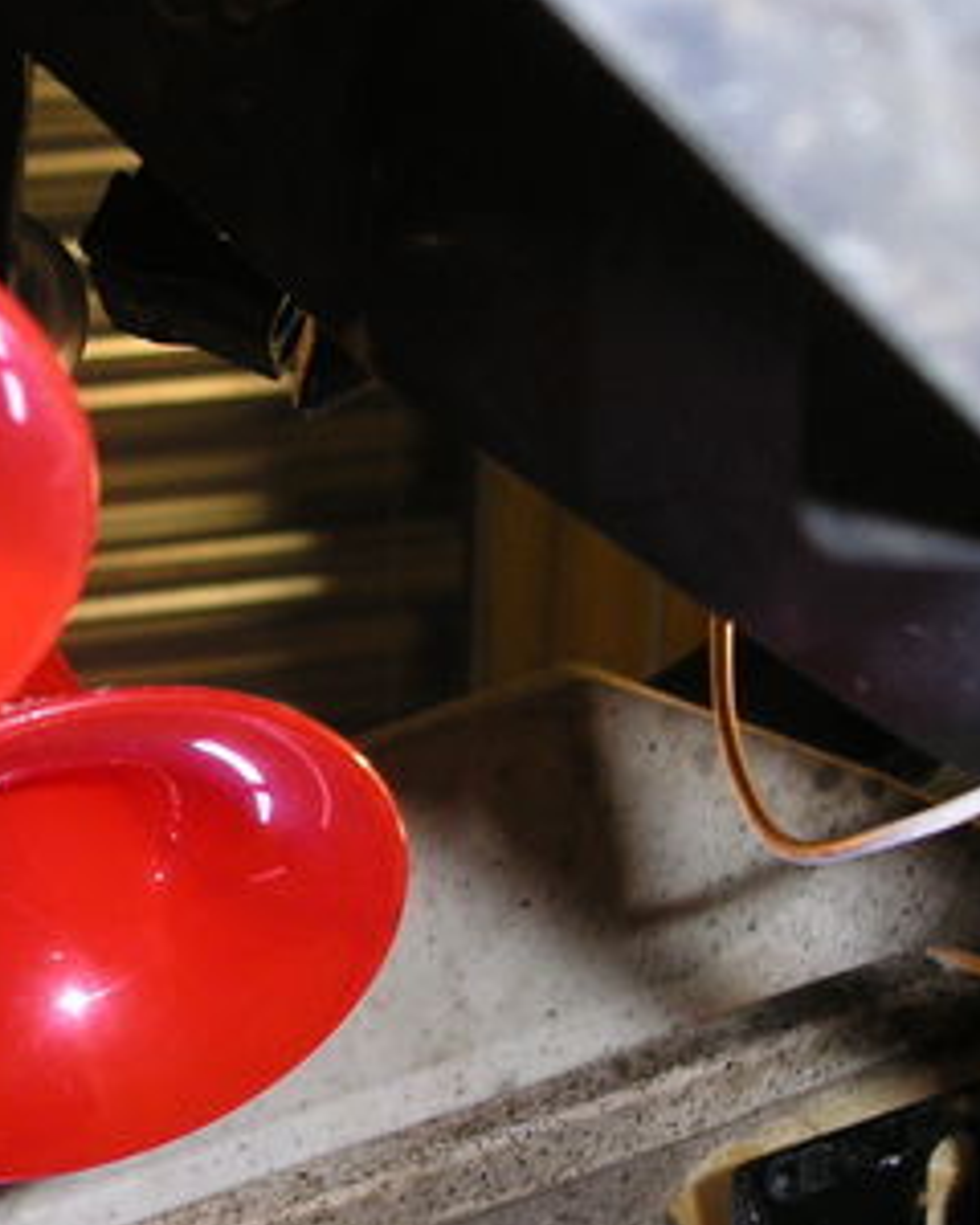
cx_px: -53
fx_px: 2864
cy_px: 735
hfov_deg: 18.8
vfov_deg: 24.1
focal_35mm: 79
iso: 200
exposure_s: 1/45
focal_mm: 7.8
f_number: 2.8
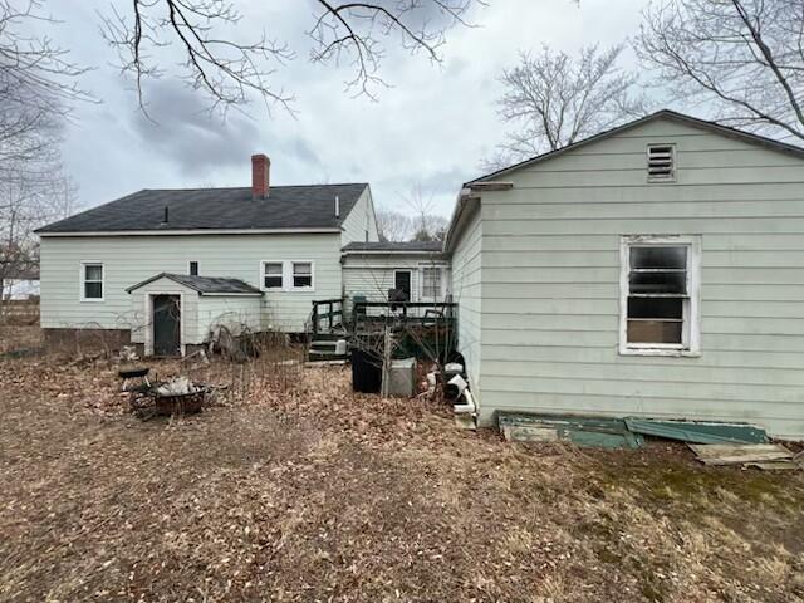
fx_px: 302
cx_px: 402
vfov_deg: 89.9
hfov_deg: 106.2
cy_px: 302
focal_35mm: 13
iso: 32
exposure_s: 1/626
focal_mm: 1.57
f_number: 1.8
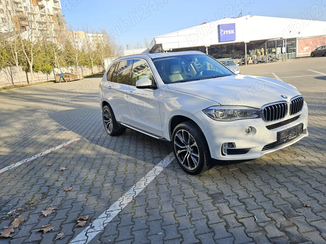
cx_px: 182
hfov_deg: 67.1
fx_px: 245
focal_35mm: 26
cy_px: 116
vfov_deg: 53.0
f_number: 1.8
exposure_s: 1/633
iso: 25
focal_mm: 5.4
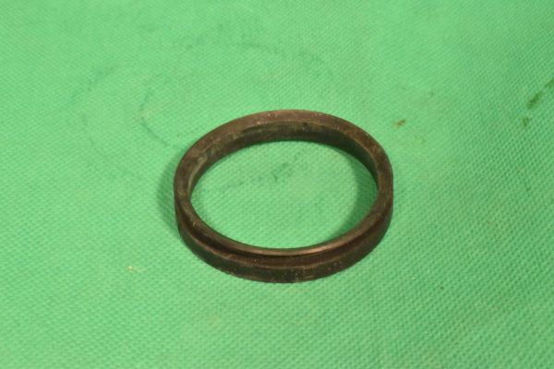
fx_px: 1200
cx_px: 277
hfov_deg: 26.0
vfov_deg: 17.5
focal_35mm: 78
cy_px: 184
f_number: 36
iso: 9000
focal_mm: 52
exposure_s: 1/80
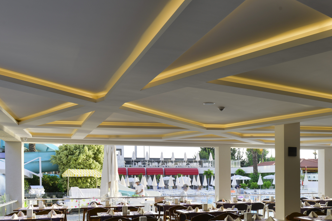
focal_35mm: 40
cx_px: 221
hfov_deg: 47.7
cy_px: 181
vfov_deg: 32.4
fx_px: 369
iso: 100
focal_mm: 24
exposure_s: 1/25
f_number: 11
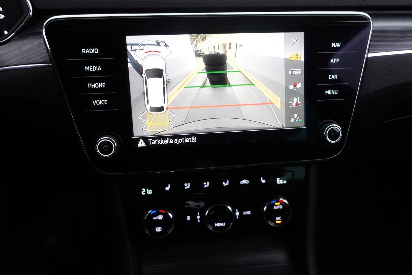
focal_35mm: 24
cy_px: 138
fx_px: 275
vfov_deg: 53.1
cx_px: 206
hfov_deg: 73.7
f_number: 1.8
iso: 500
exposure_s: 1/30
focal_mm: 9.4
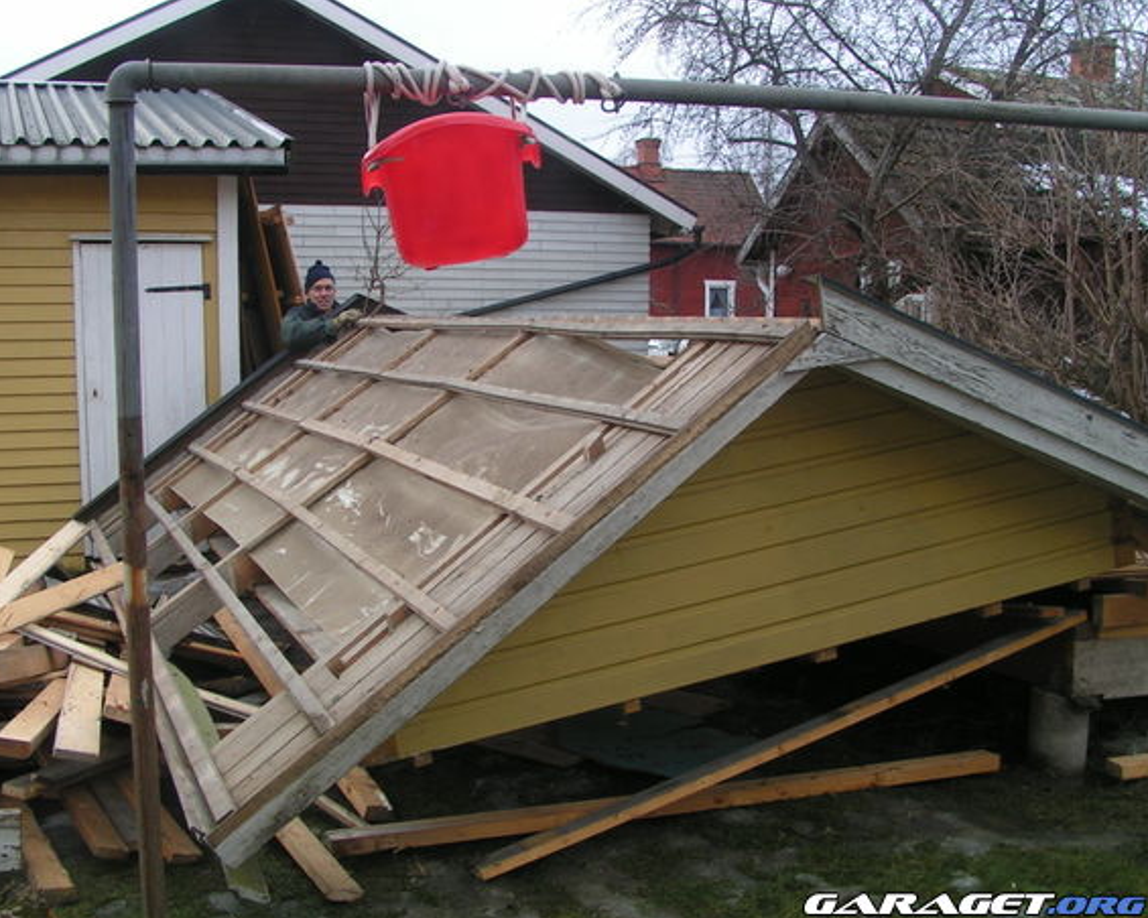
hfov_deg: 43.7
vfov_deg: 35.7
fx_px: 1427
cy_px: 437
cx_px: 502
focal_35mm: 42
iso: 50
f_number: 5.6
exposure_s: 1/100
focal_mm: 5.8
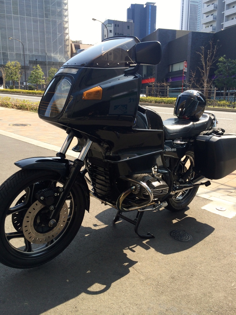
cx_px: 118
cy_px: 158
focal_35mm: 30
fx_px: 273
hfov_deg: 46.8
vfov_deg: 60.0
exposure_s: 1/733
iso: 32
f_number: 2.2
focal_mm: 4.12
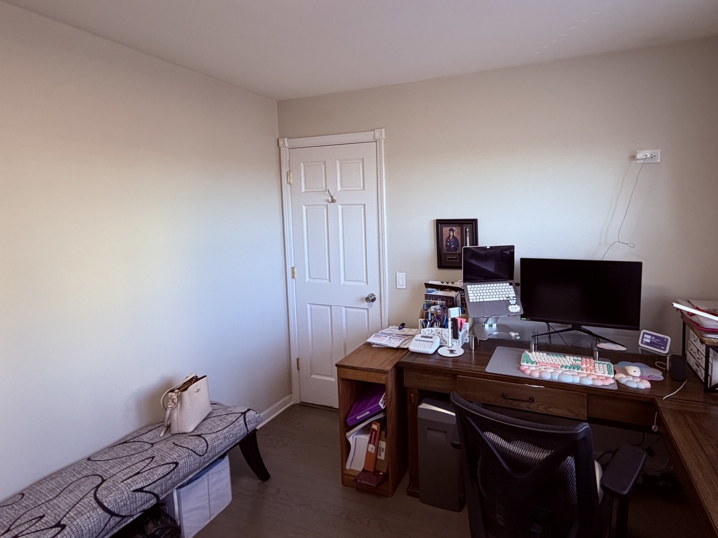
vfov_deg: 71.4
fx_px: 373
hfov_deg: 86.4
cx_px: 439
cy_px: 239
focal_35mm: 18
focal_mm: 2.22
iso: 200
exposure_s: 1/120
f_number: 2.2
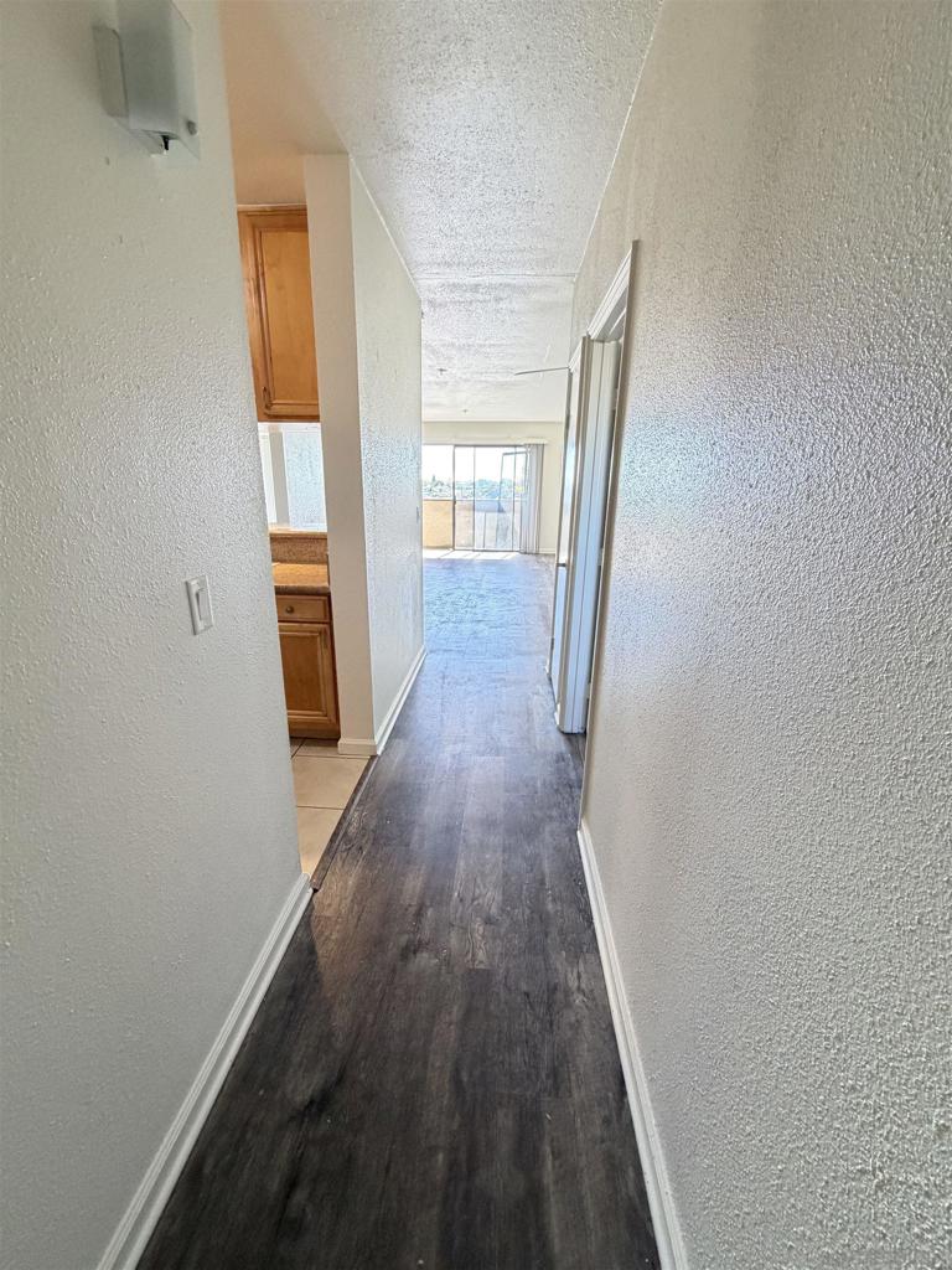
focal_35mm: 14
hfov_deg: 85.7
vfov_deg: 102.1
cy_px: 635
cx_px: 476
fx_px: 513
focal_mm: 2.22
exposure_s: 1/60
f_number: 2.2
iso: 320
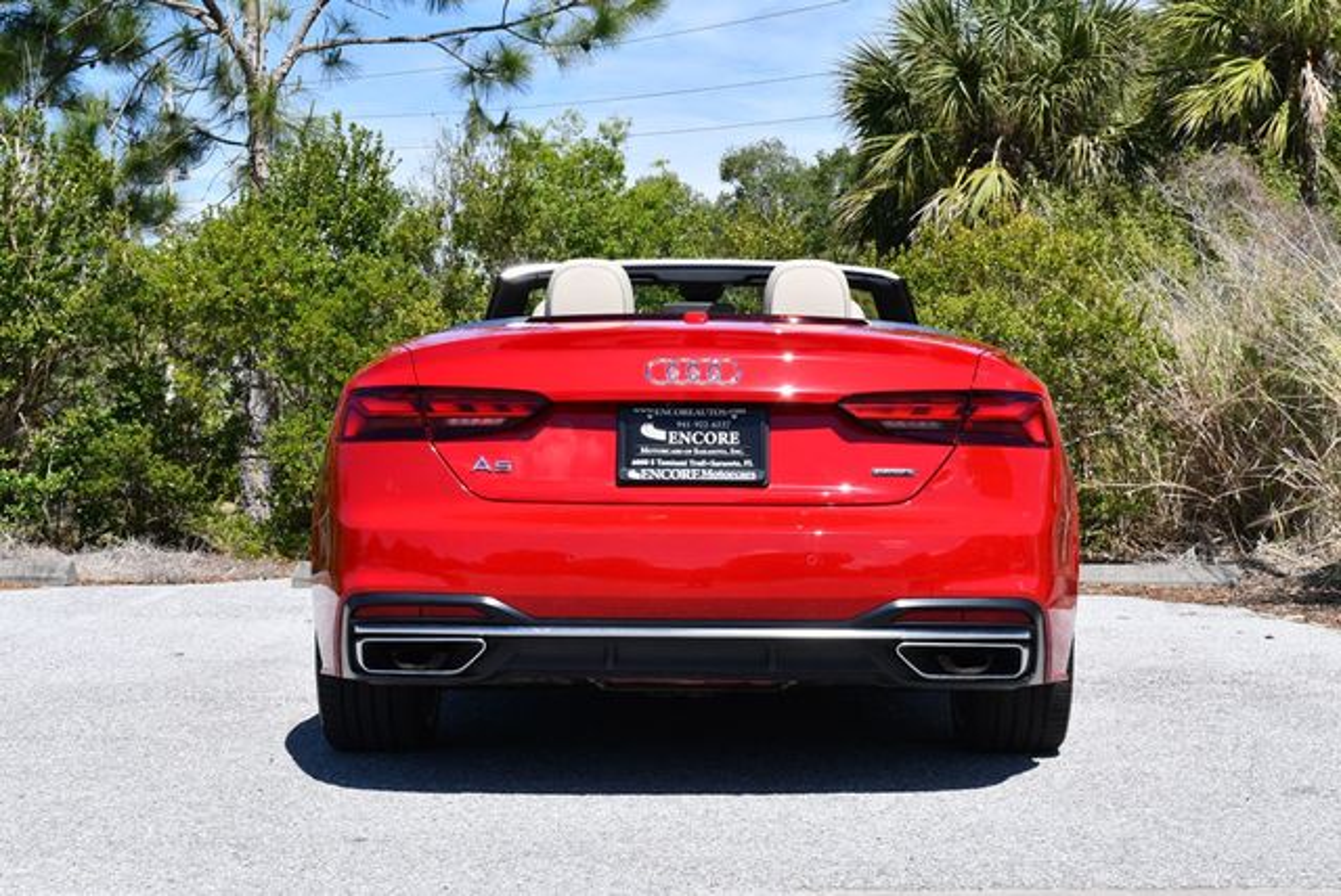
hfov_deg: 31.4
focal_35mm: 64
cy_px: 448
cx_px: 670
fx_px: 2386
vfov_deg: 21.3
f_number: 8
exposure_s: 1/250
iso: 110
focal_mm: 32
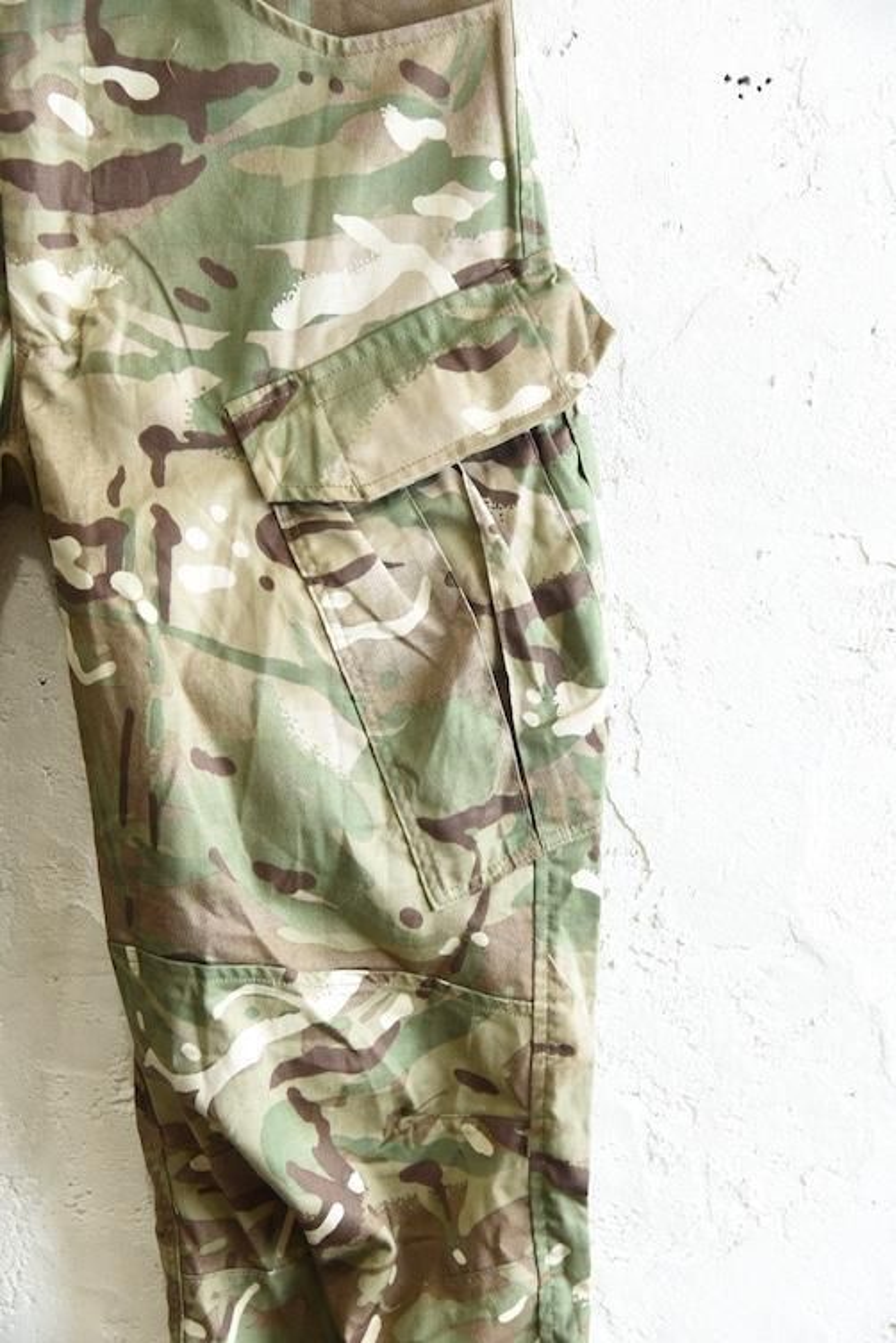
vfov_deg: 34.5
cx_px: 448
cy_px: 672
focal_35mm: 58
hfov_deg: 23.4
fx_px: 2163
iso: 1600
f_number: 5.6
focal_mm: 58
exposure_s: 1/80
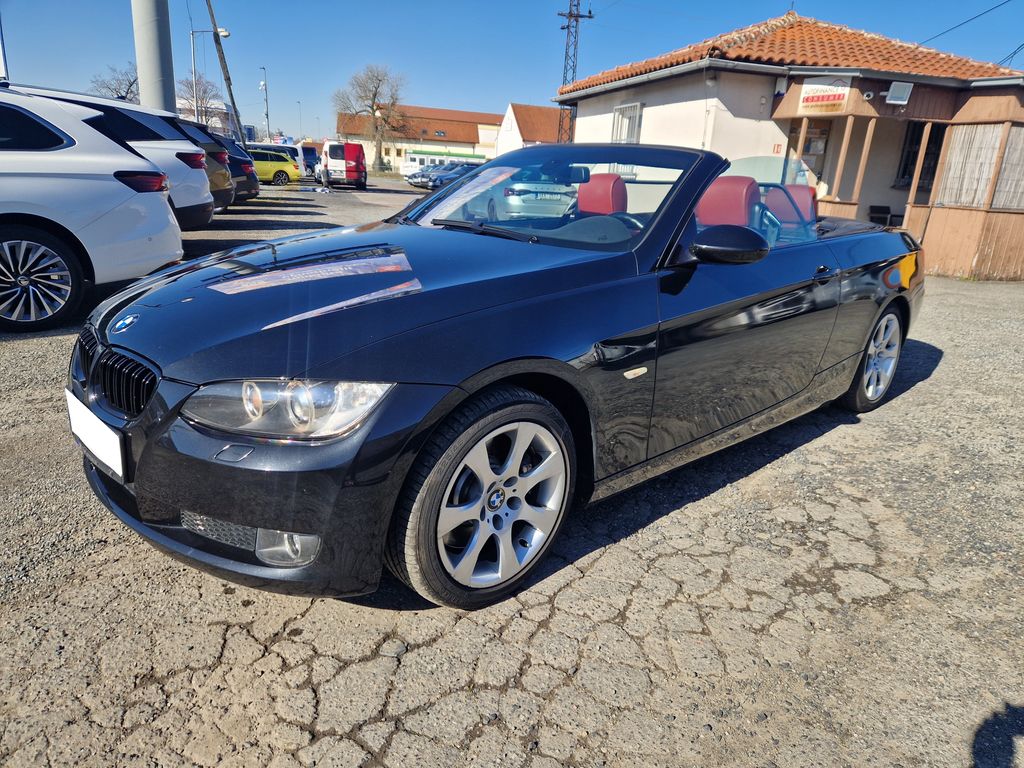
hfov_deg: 73.9
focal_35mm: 23
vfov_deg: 58.9
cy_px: 384
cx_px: 512
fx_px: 680
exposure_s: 1/1020
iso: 50
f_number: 1.8
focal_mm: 5.4
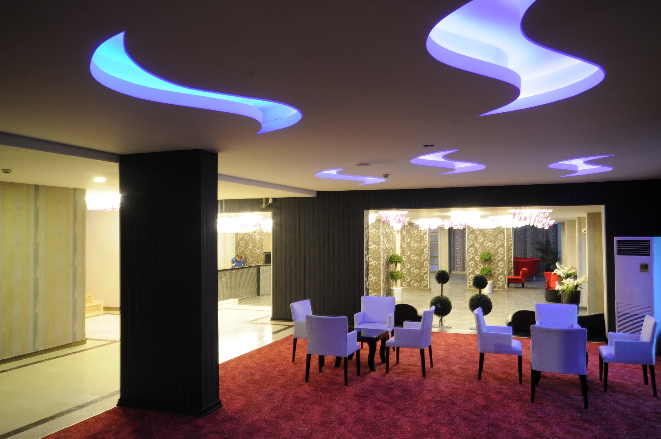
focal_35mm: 30
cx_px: 330
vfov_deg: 43.5
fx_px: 550
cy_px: 220
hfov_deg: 62.0
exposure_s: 2.5
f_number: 10
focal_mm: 20
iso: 200
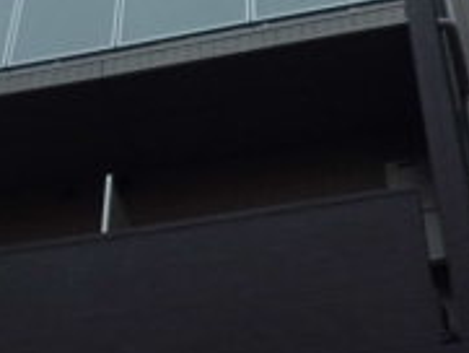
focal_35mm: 92
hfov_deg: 21.1
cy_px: -169
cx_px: 114
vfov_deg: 15.0
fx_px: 1247
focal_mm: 4.7
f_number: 7.9
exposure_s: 1/80
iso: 100
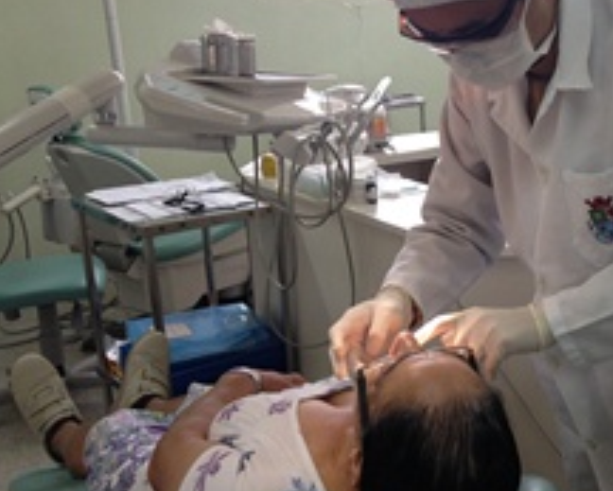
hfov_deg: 35.0
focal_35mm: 52
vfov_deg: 29.1
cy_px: 264
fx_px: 944
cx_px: 475
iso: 50
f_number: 2.4
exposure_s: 1/24
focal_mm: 4.12
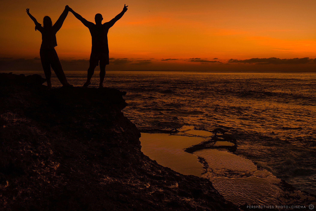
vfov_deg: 37.9
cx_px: 158
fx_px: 307
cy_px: 106
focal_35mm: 35
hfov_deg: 54.4
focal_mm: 23
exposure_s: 1/200
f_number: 4
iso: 640
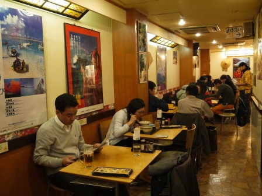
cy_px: 98
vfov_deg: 44.2
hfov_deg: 56.8
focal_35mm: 32
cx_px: 131
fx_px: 242
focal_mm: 16
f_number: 4
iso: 1600
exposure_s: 1/30
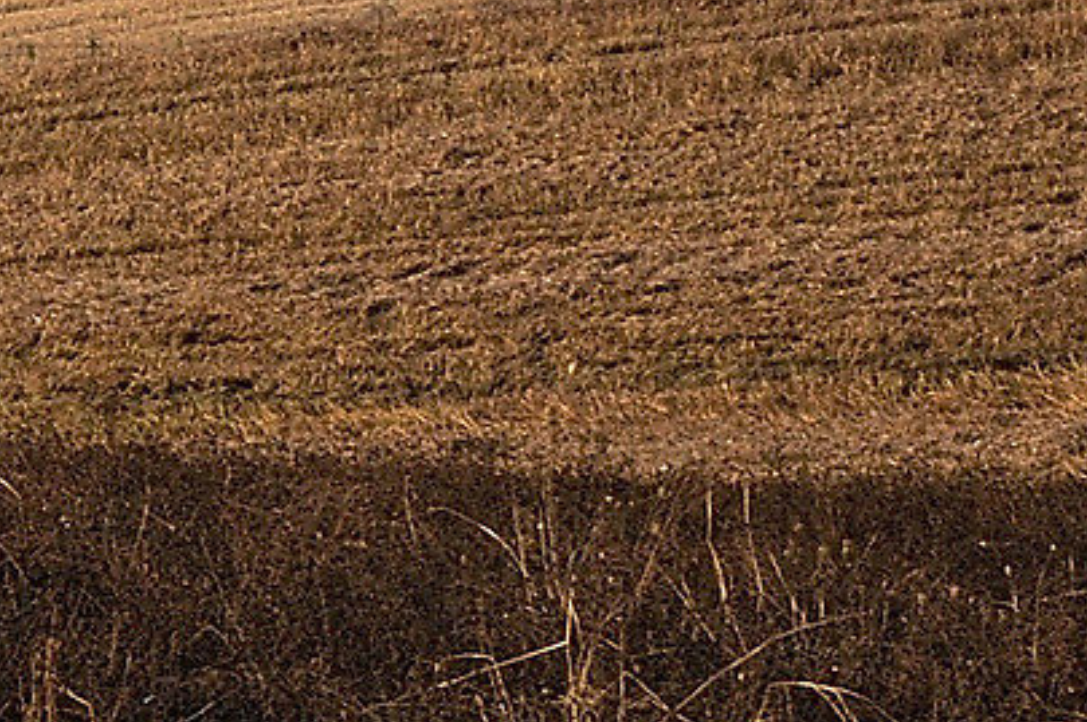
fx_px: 13933
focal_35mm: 462
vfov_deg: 3.0
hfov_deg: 4.4
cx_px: -993
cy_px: -585
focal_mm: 78
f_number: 18
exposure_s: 1/100
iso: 320
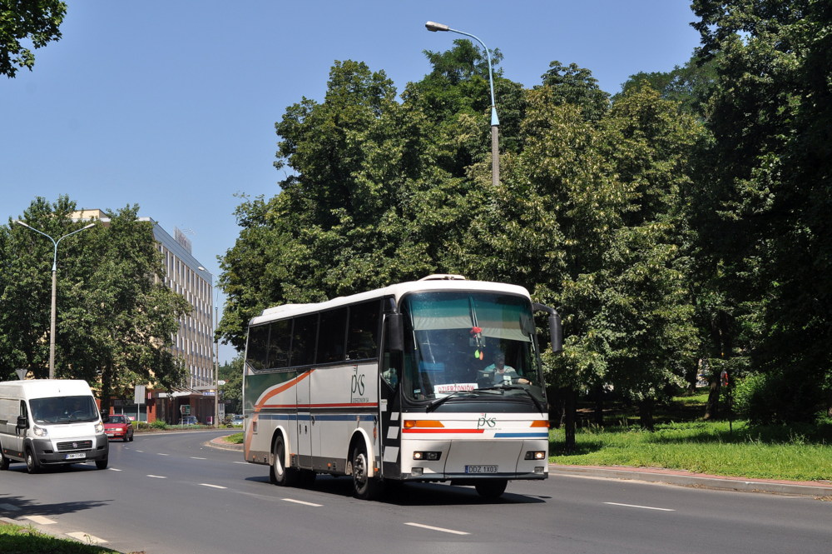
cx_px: 416
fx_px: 1559
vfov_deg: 20.1
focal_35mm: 68
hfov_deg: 29.9
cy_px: 277
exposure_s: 1/400
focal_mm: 45
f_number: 10
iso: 200
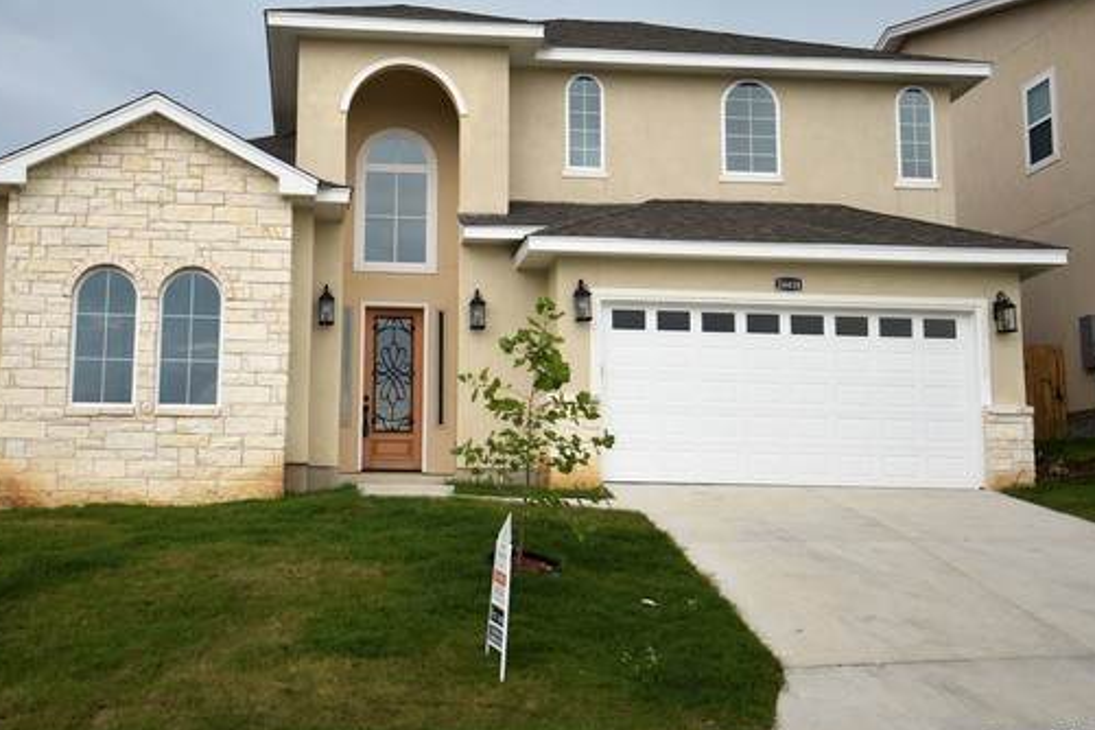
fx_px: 1399
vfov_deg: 29.2
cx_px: 457
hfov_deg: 42.6
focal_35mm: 46
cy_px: 309
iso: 125
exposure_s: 1/200
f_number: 5
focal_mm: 24
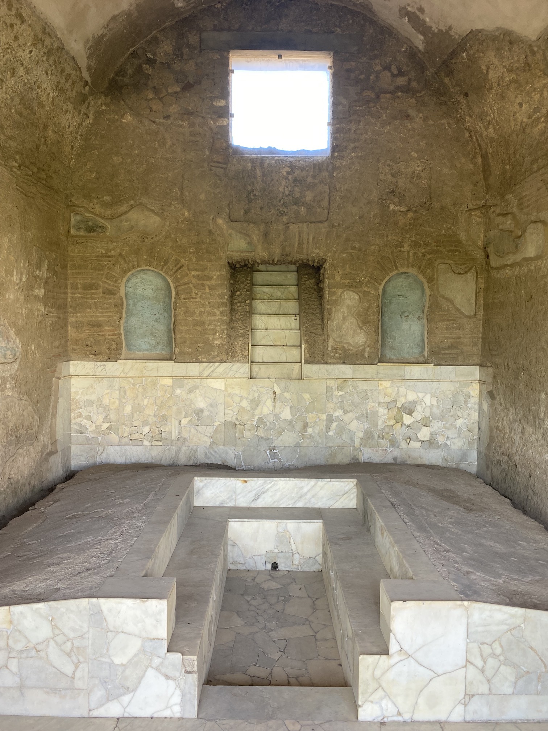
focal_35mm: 26
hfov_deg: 53.1
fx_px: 549
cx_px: 274
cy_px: 366
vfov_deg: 67.3
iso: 80
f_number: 1.8
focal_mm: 4.25
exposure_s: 1/121
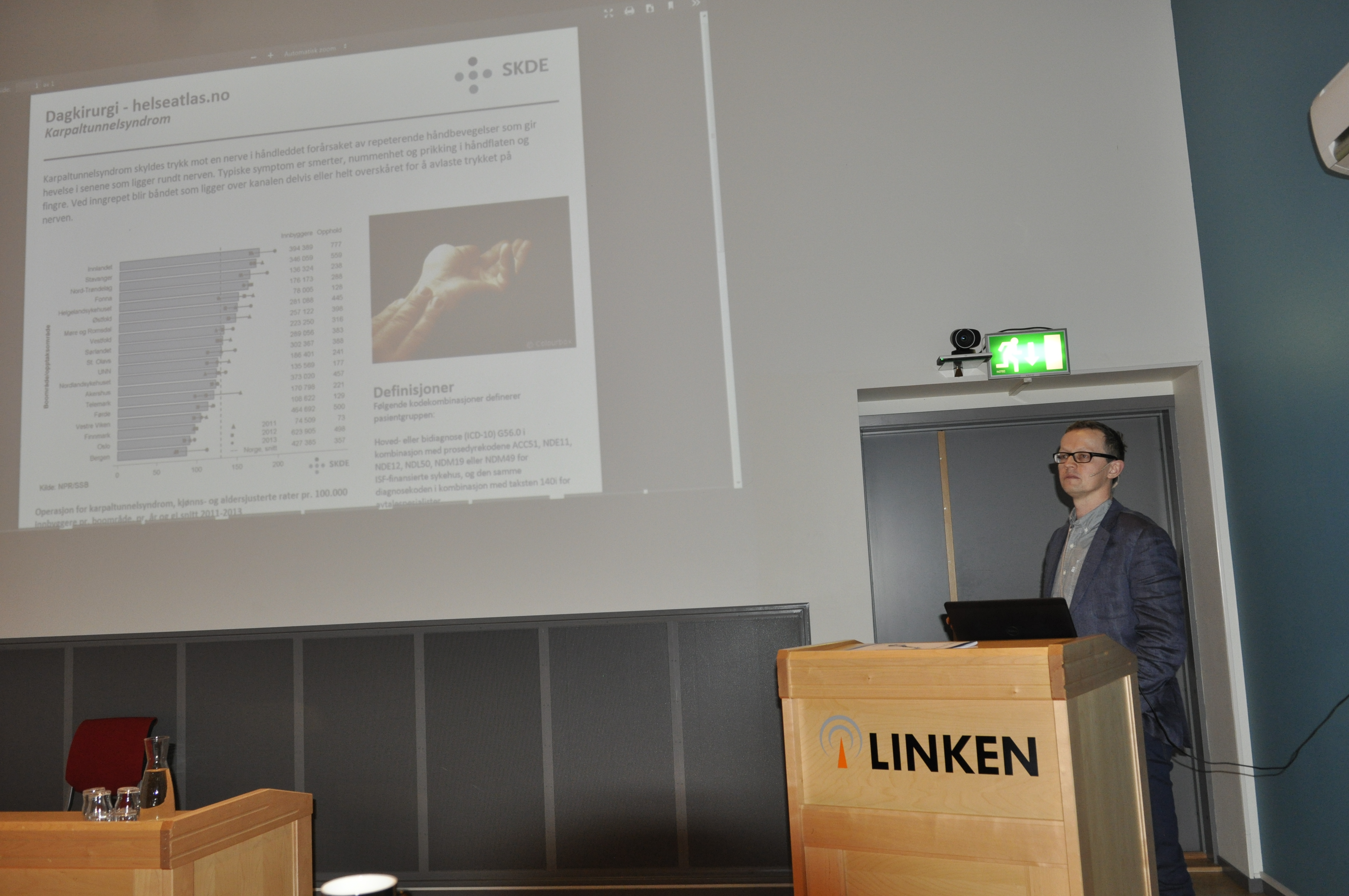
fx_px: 1123
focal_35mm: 30
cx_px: 674
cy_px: 448
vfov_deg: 43.5
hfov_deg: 62.0
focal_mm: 20
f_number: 4
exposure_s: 1/60
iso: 800
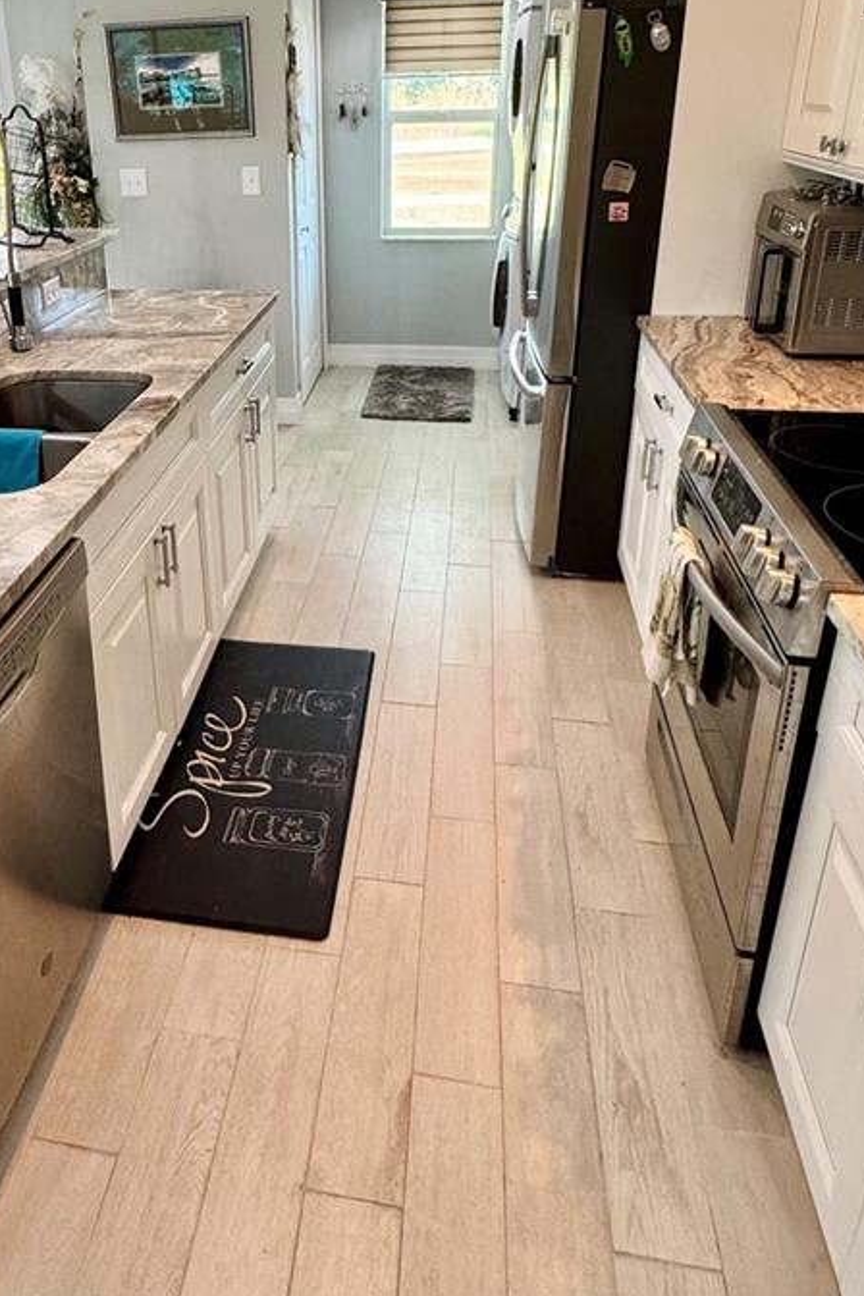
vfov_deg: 67.6
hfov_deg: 48.8
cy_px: 438
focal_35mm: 26
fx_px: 936
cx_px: 293
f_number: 2.2
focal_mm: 2.22
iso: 250
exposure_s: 1/120
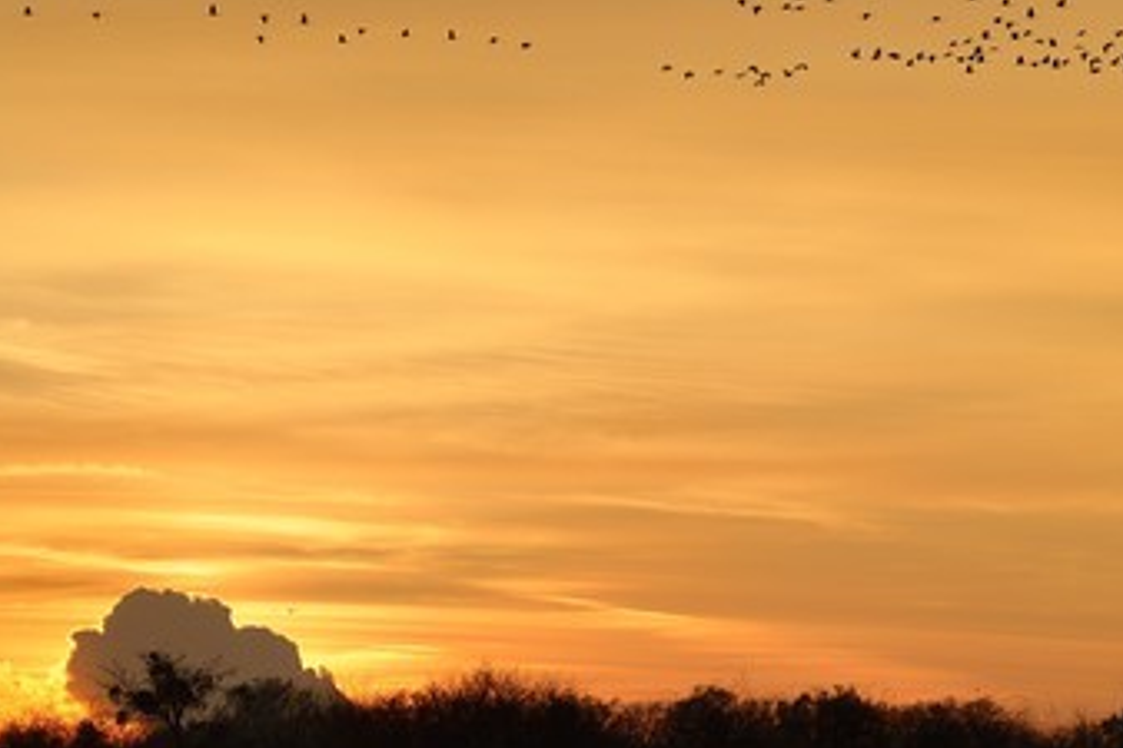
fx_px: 6984
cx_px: 658
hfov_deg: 9.2
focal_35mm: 224
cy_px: 322
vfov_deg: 6.1
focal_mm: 180
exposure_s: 1/800
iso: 800
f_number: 10
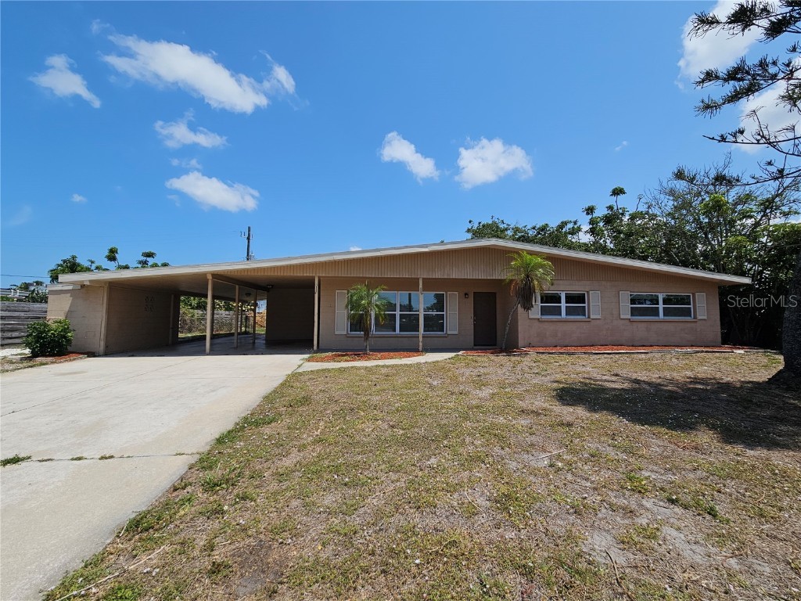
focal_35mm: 13
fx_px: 301
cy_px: 300
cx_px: 400
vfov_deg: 89.9
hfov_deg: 106.2
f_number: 2.2
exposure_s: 1/3768
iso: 50
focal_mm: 2.2
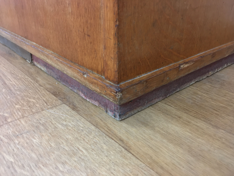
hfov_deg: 61.7
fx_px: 196
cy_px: 88
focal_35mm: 29
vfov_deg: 48.2
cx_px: 117
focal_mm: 4.15
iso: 100
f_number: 2.2
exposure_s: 1/33
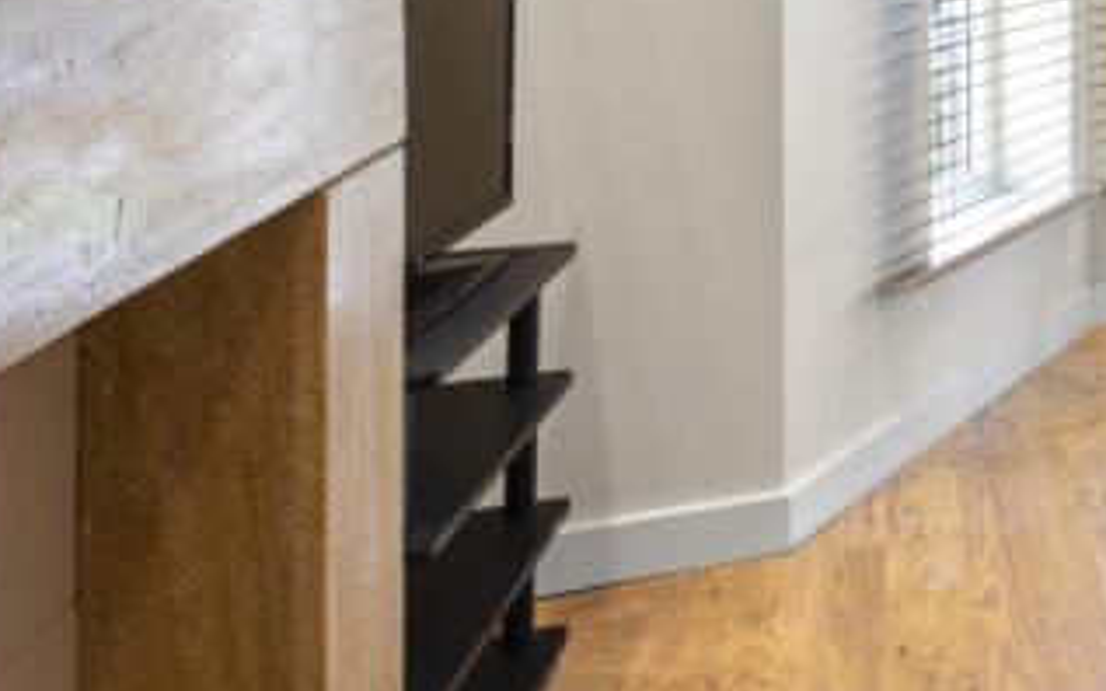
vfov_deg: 25.4
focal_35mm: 46
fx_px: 1386
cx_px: 1654
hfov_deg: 28.5
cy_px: -120
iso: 200
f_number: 16
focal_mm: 14
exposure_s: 1
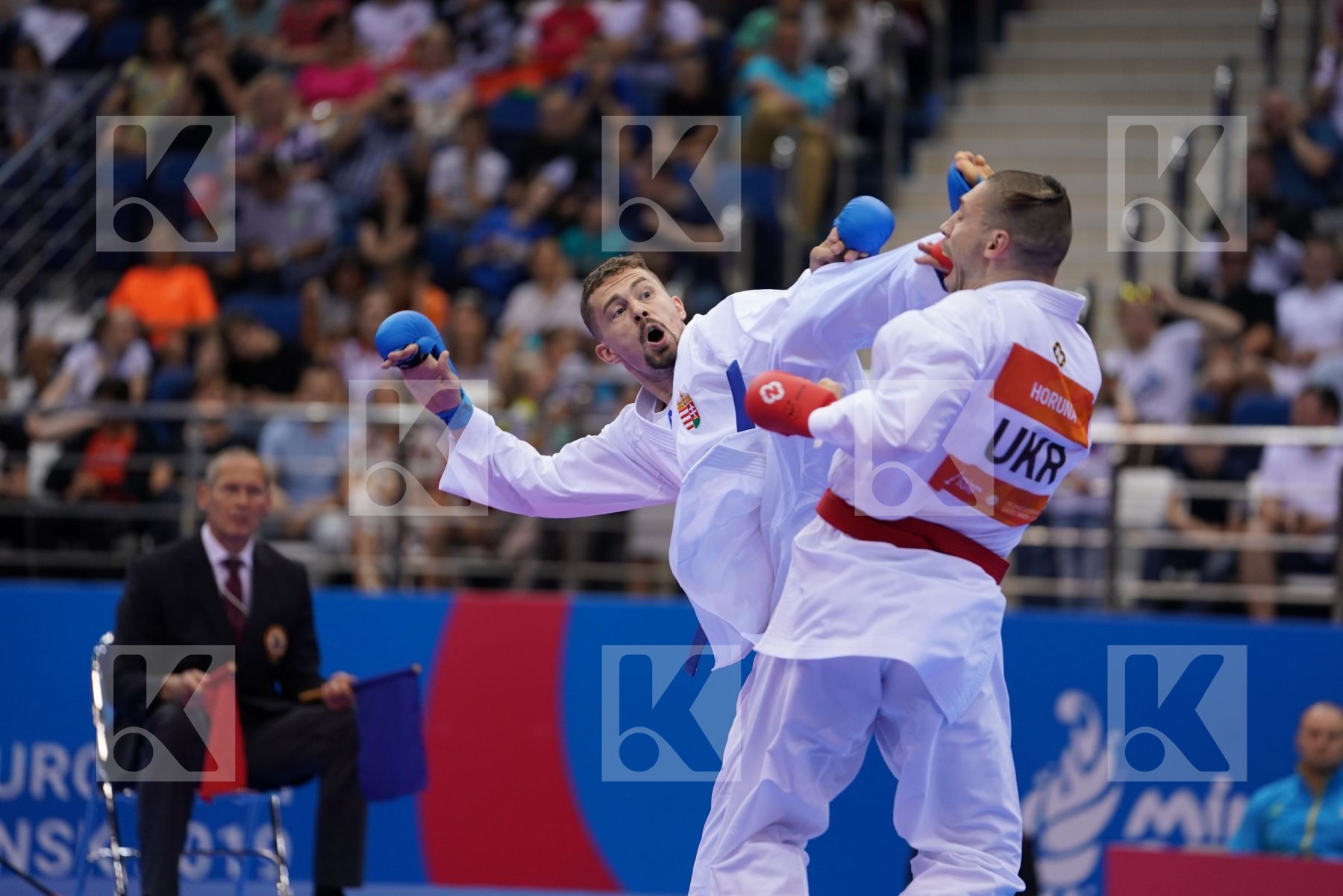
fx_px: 7461
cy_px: 448
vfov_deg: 6.9
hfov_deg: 10.3
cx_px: 672
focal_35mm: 200
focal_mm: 200
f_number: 2.8
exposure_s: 1/1000
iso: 1000
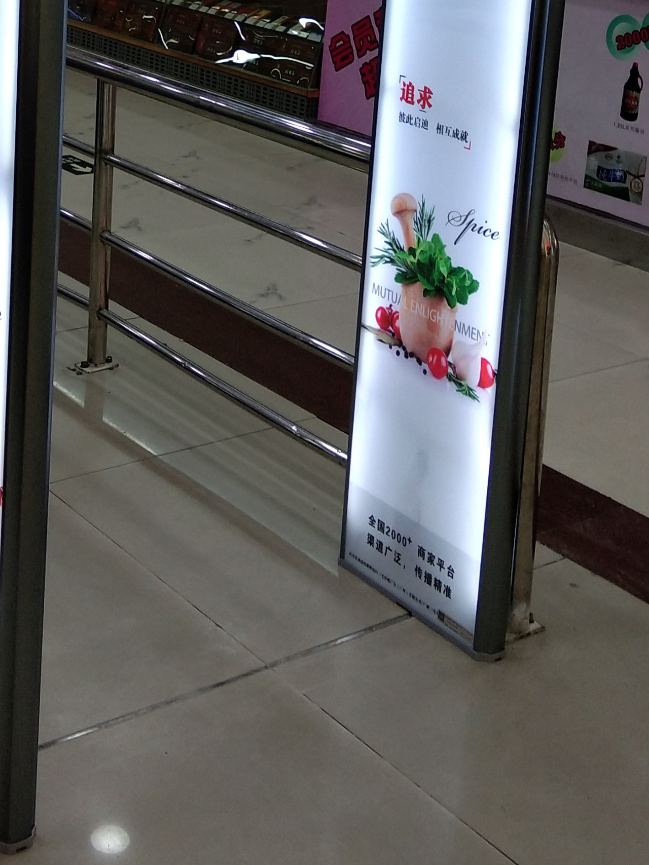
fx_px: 1725
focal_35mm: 69
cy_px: 74
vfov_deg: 27.1
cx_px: 279
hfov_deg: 21.3
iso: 64
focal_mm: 3.69
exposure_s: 1/50
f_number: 2.2
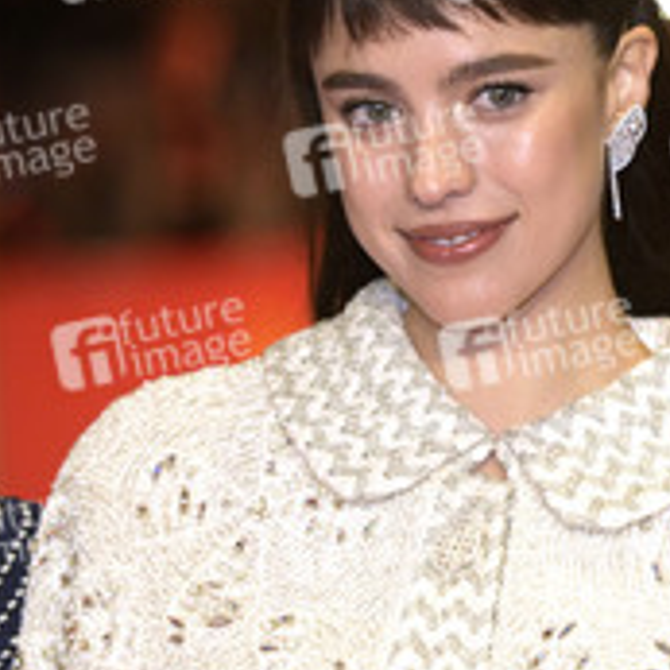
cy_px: 248
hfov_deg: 5.4
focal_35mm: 321
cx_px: 823
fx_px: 7029
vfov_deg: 5.5
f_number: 3.5
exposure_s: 1/500
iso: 2500
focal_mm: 145
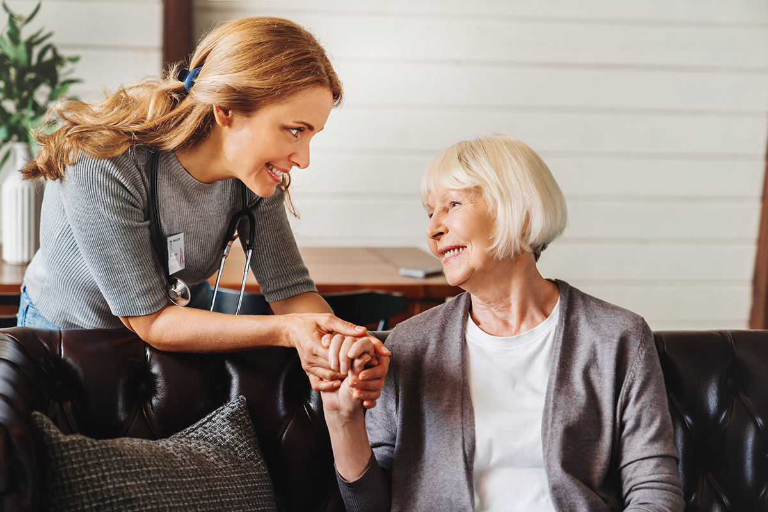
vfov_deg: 19.5
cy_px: 256
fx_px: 1493
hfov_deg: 28.8
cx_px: 384
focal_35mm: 70
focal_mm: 70
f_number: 2.8
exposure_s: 1/320
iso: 800
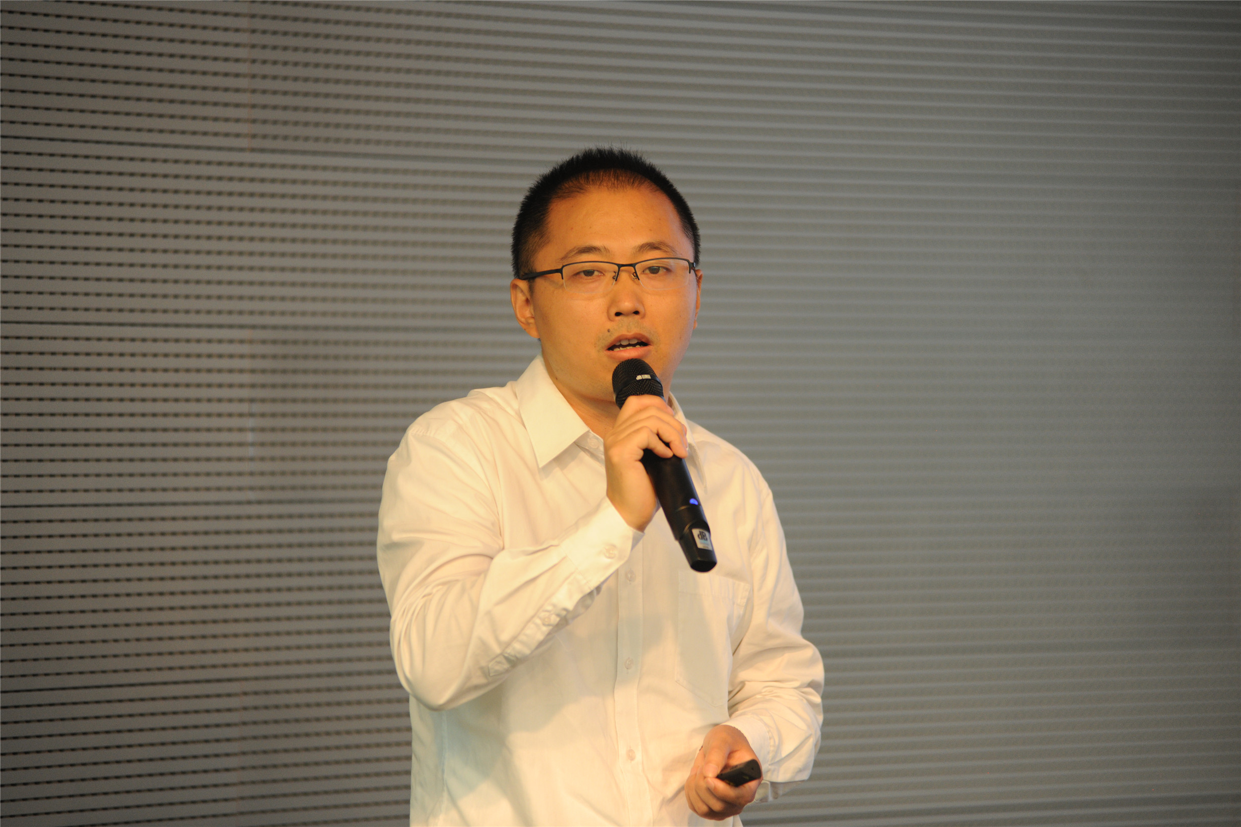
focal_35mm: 200
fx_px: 6893
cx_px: 620
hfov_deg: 10.3
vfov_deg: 6.9
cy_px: 414
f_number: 2.8
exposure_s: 1/60
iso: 800
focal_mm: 200
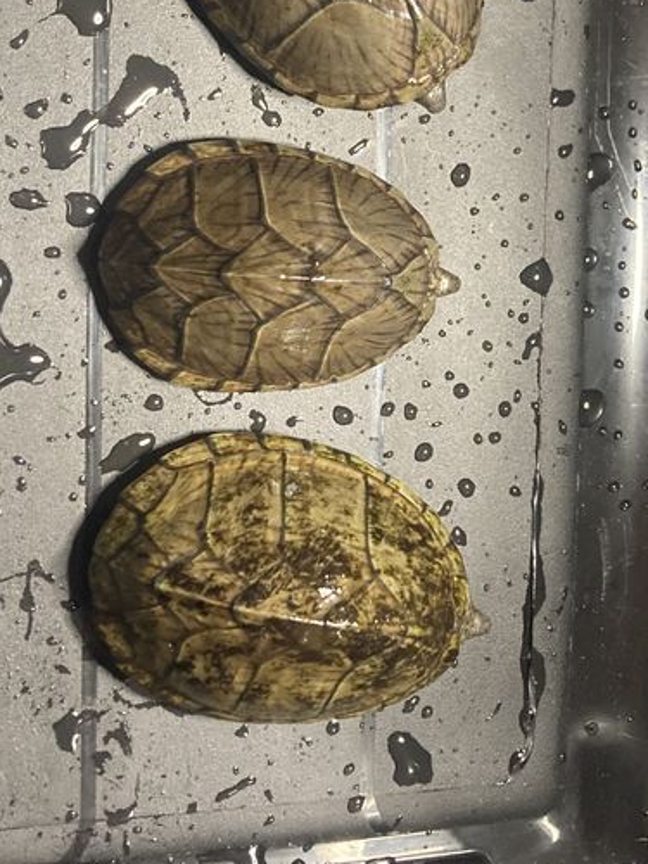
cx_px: 287
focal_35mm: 56
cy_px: 261
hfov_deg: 26.1
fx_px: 1398
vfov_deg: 33.9
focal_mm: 3.99
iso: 500
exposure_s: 1/30
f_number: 1.8
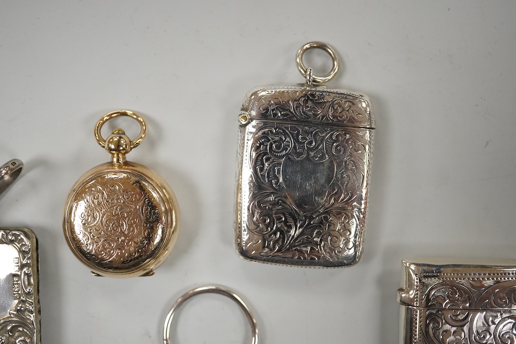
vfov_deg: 29.9
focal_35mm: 45
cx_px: 258
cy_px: 172
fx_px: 645
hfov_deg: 43.6
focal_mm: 30
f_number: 3.5
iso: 2500
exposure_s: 1/800
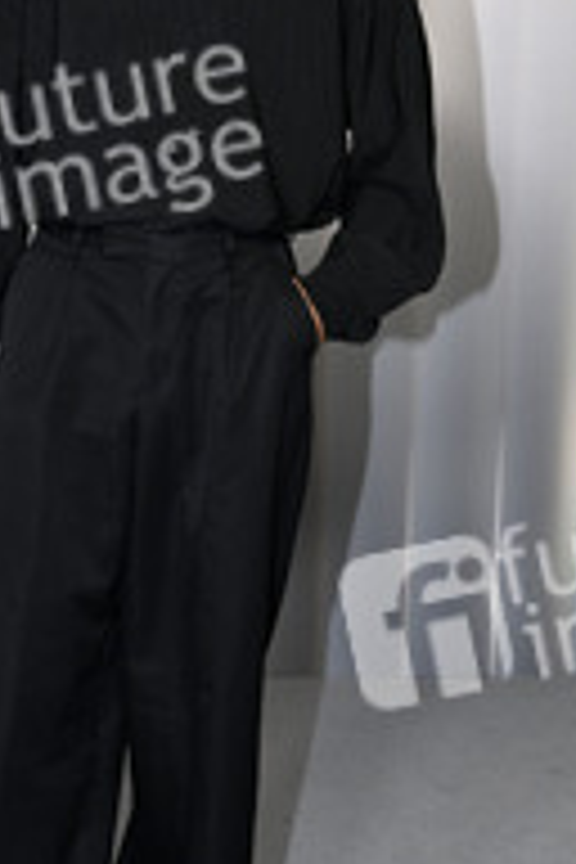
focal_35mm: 75
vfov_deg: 27.0
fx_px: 1800
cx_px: 162
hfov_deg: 18.1
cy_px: 378
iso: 1000
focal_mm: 36
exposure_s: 1/250
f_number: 5.6
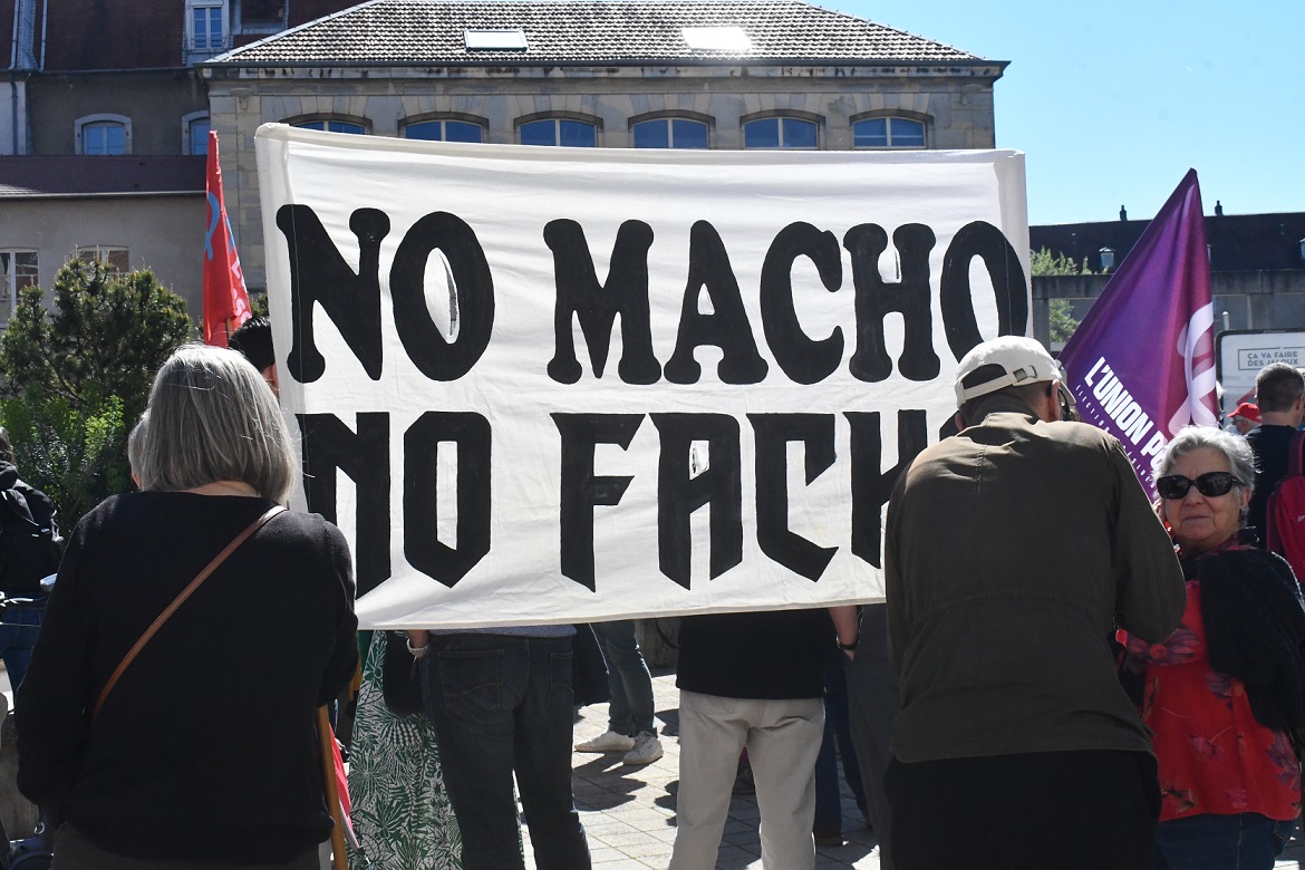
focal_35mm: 51
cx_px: 652
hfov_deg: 38.9
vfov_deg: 26.5
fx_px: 1849
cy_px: 435
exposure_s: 1/1600
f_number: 20
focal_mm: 34
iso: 2500
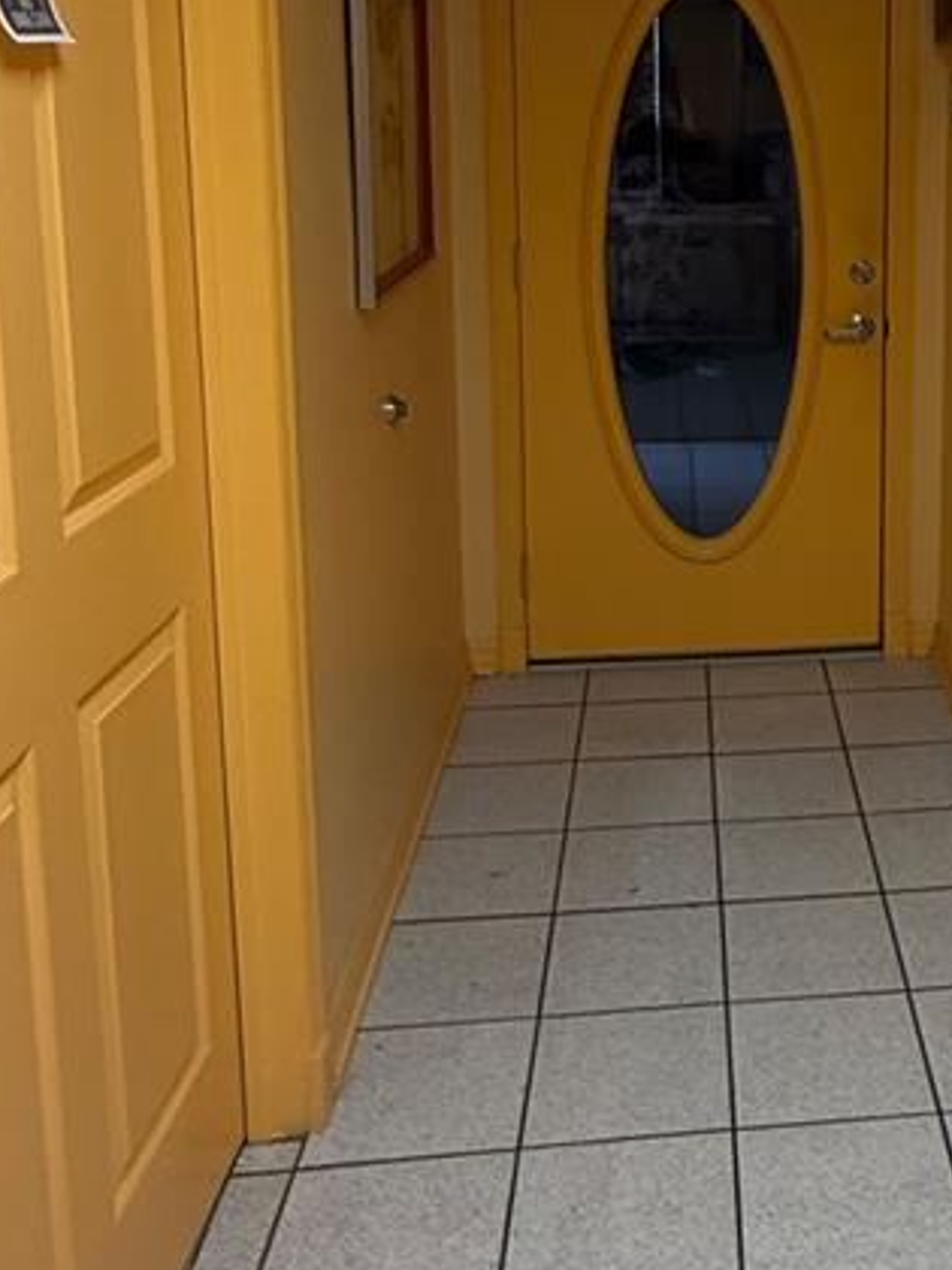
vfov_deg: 45.1
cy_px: 308
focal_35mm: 40
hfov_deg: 33.7
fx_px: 1467
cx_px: 882
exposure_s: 1/120
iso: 200
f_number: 2.2
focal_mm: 2.22
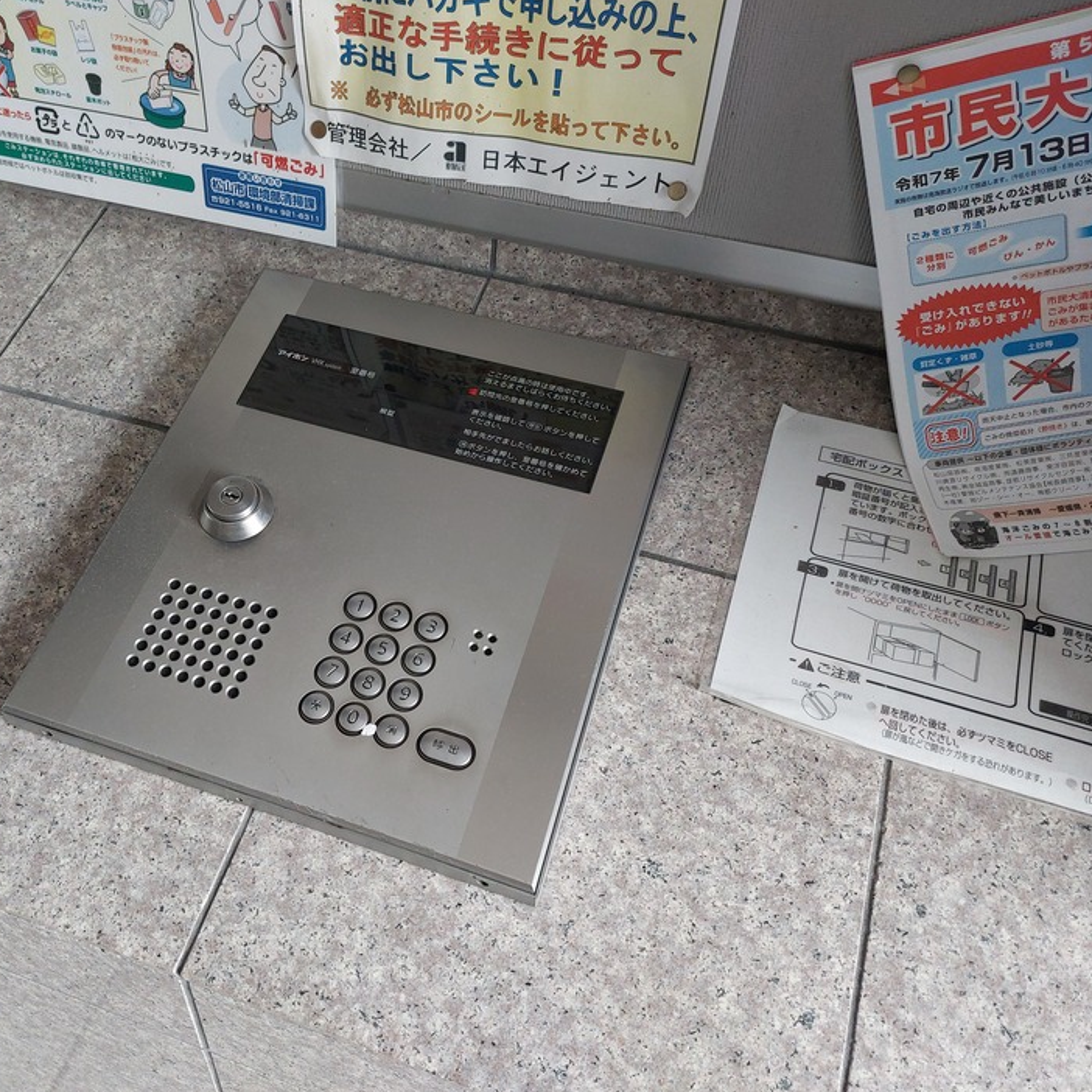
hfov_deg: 54.6
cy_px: 543
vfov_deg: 55.6
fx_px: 1035
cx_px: 375
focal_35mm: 29
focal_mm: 5.23
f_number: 1.8
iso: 200
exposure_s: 1/120
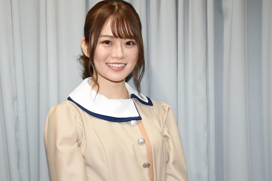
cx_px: 115
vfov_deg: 17.1
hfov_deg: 25.3
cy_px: 105
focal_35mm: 80
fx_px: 604
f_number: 5.6
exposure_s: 1/60
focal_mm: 44
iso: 800
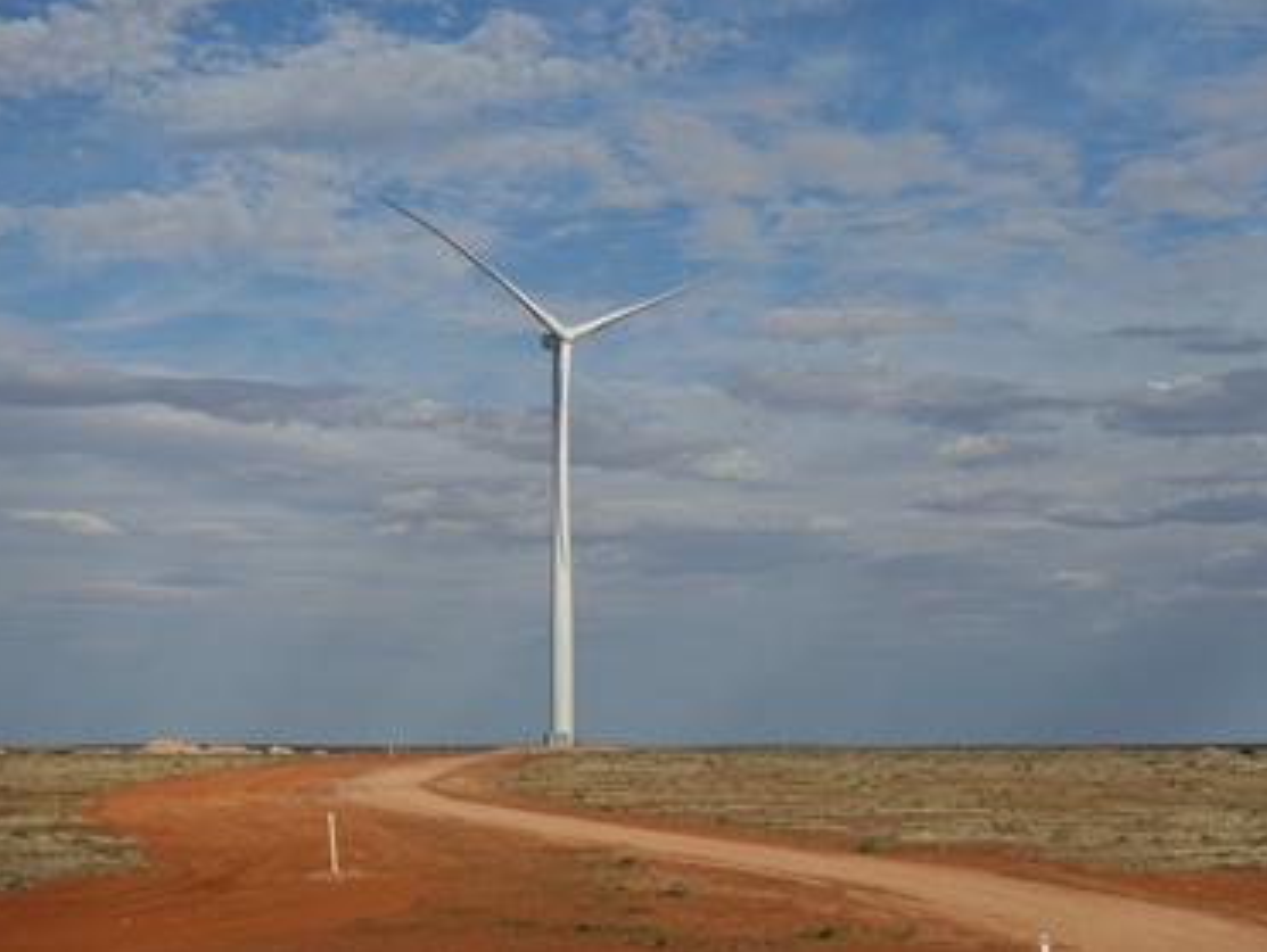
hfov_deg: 25.3
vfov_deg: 19.2
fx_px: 2821
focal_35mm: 77
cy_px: 473
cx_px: 644
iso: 125
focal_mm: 25.7
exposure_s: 1/125
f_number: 5.6
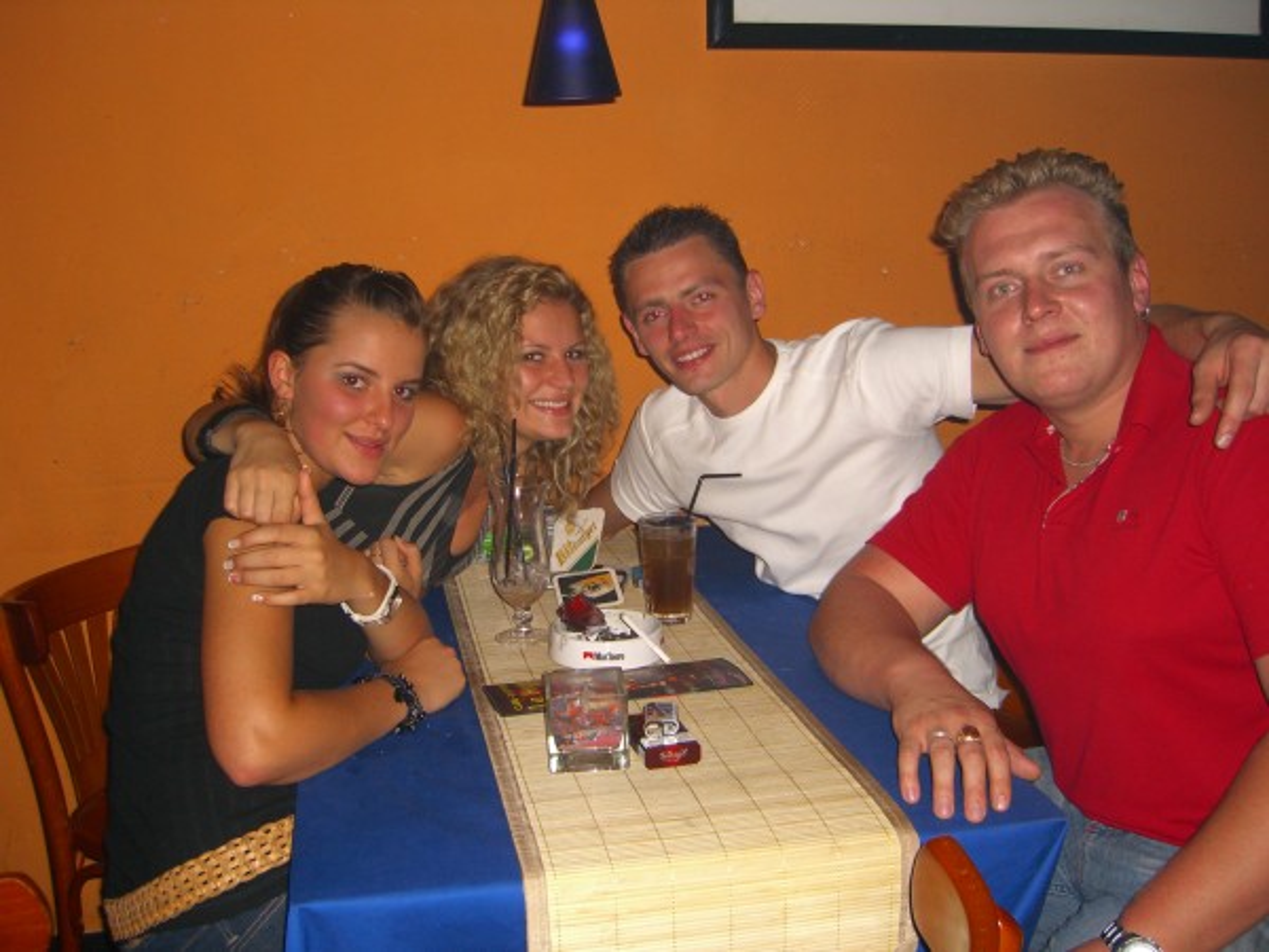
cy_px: 476
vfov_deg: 37.7
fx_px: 1393
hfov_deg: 49.0
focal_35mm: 38
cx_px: 634
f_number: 2.8
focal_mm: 7.9
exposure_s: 1/60
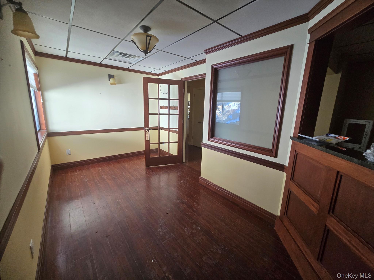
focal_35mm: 13
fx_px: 140
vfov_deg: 89.9
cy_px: 140
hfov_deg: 106.2
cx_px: 187
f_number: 2.2
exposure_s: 1/100
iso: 250
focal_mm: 2.2
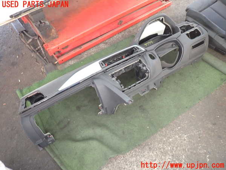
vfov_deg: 54.9
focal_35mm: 25
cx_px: 113
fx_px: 163
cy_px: 85
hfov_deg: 69.4
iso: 200
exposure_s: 1/40
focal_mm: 4.5
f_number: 2
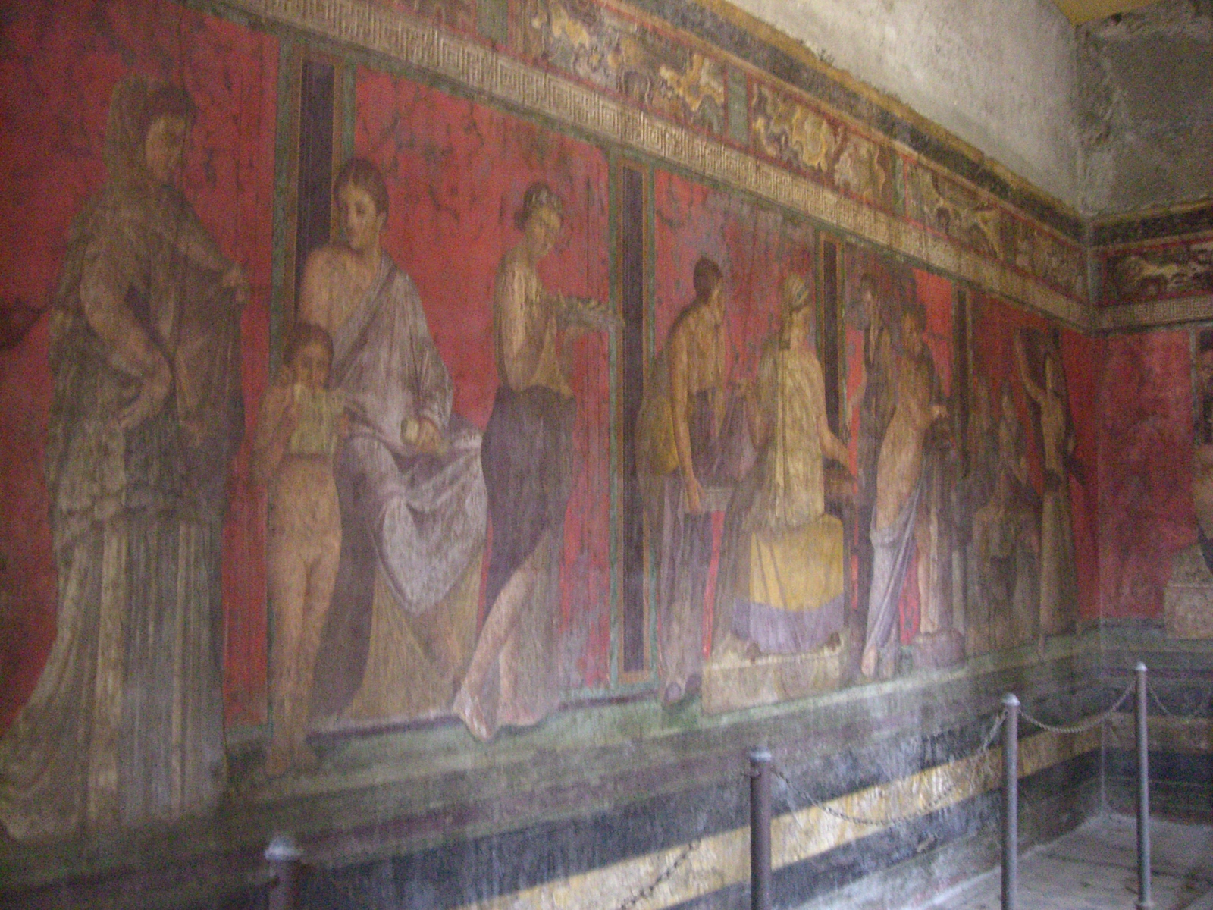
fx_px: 1332
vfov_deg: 37.7
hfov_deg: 49.0
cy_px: 455
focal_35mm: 38
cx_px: 606
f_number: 2.7
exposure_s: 1/25
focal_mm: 6.2
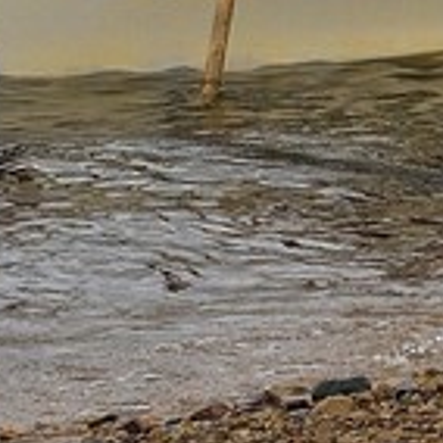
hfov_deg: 1.3
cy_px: -1170
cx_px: 1600
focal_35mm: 1296
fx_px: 18764
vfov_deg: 1.3
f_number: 8
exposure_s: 1/320
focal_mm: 135
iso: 400
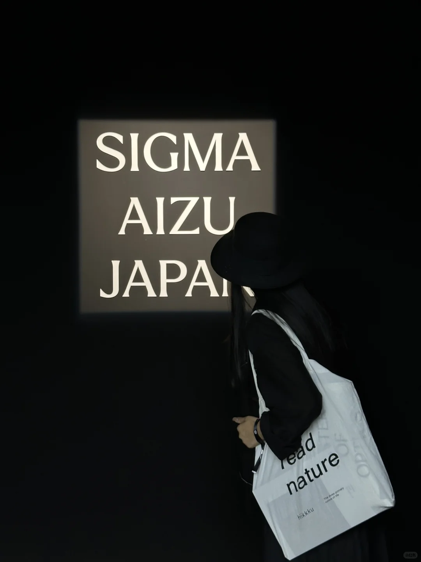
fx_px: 778
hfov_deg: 30.3
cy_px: 281
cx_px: 210
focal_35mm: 48
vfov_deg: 39.7
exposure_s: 1/59
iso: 125
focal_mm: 6.86
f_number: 1.78
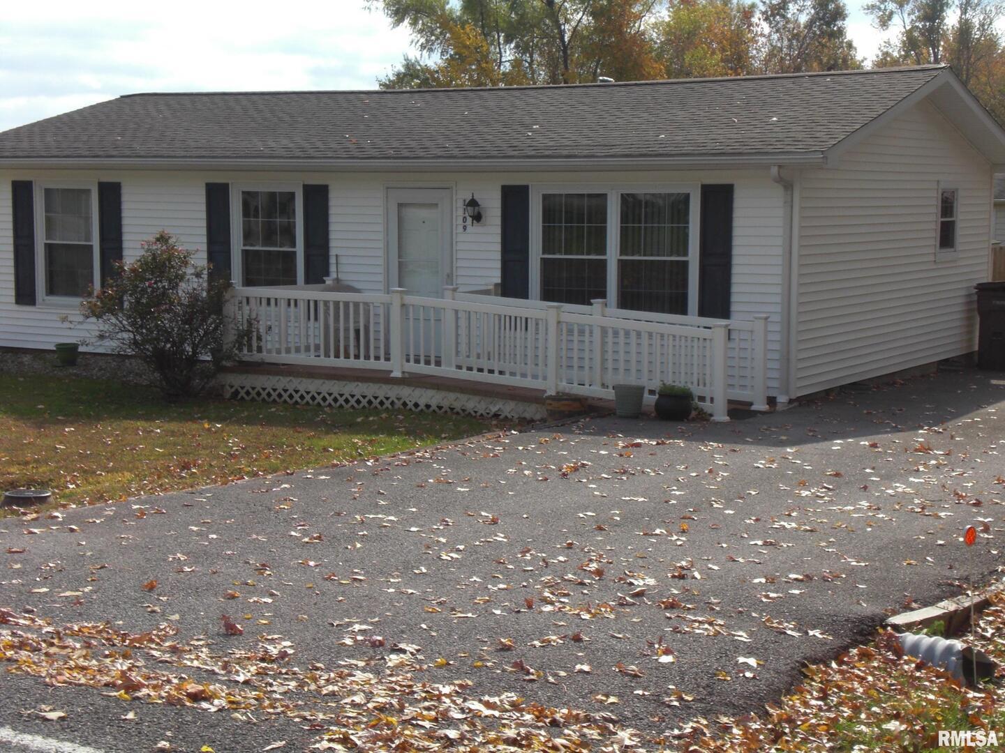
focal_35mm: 63
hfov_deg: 30.7
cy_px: 376
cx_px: 502
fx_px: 1829
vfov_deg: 23.3
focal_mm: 10.4
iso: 64
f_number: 7.2
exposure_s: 1/250
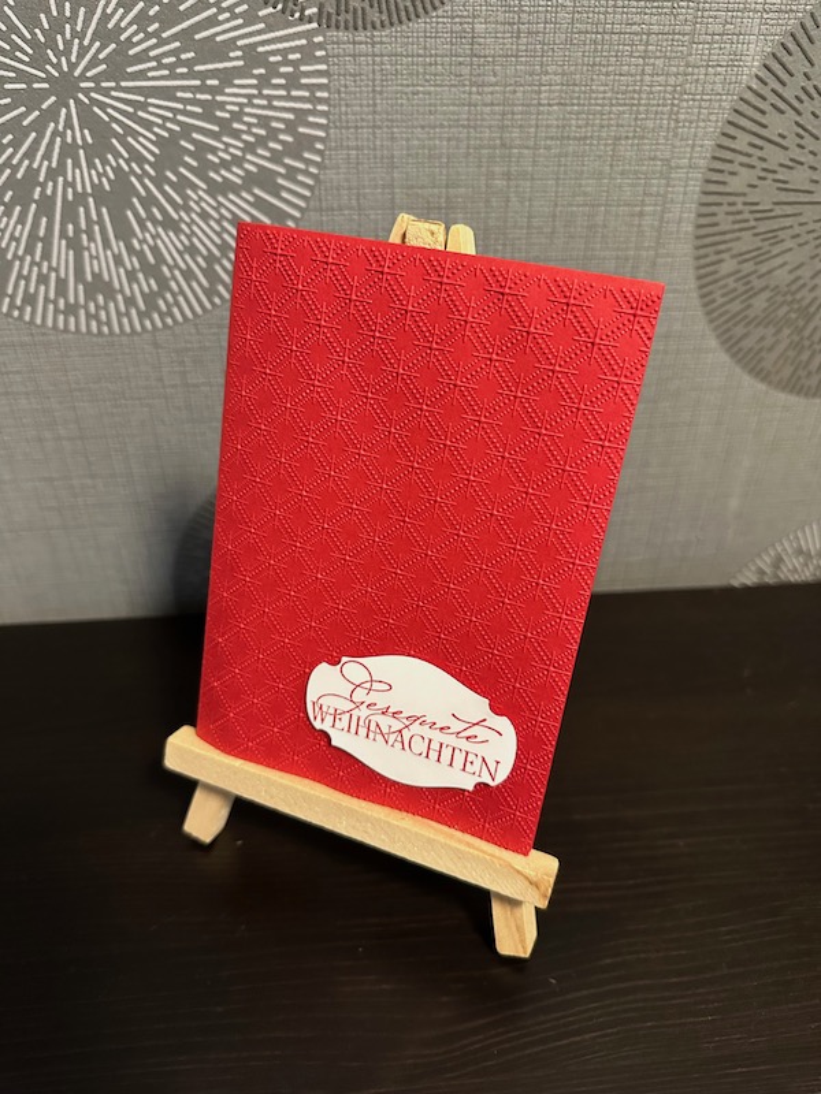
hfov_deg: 56.8
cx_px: 410
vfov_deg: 71.6
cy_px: 547
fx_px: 759
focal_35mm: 24
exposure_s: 1/60
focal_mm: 6.86
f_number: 1.78
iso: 800
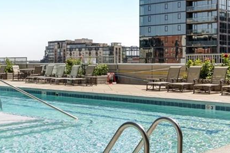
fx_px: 383
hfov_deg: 33.3
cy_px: 58
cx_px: 89
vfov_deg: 22.5
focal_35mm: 60
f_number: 8
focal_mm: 16
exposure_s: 1/500
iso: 500
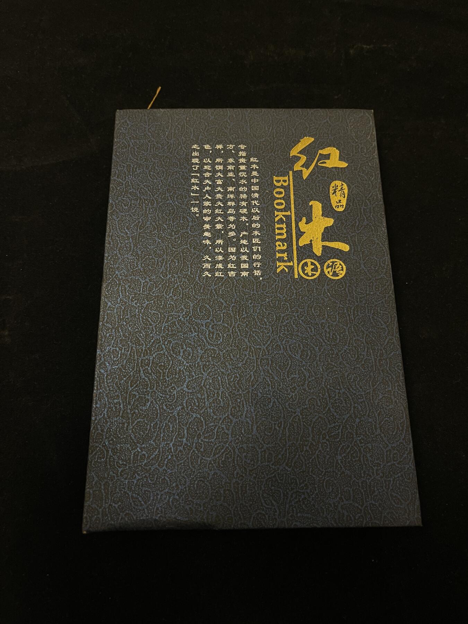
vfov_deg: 69.4
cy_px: 312
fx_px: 451
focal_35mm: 25
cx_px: 234
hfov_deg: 54.9
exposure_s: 1/60
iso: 320
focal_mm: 5.1
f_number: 1.6
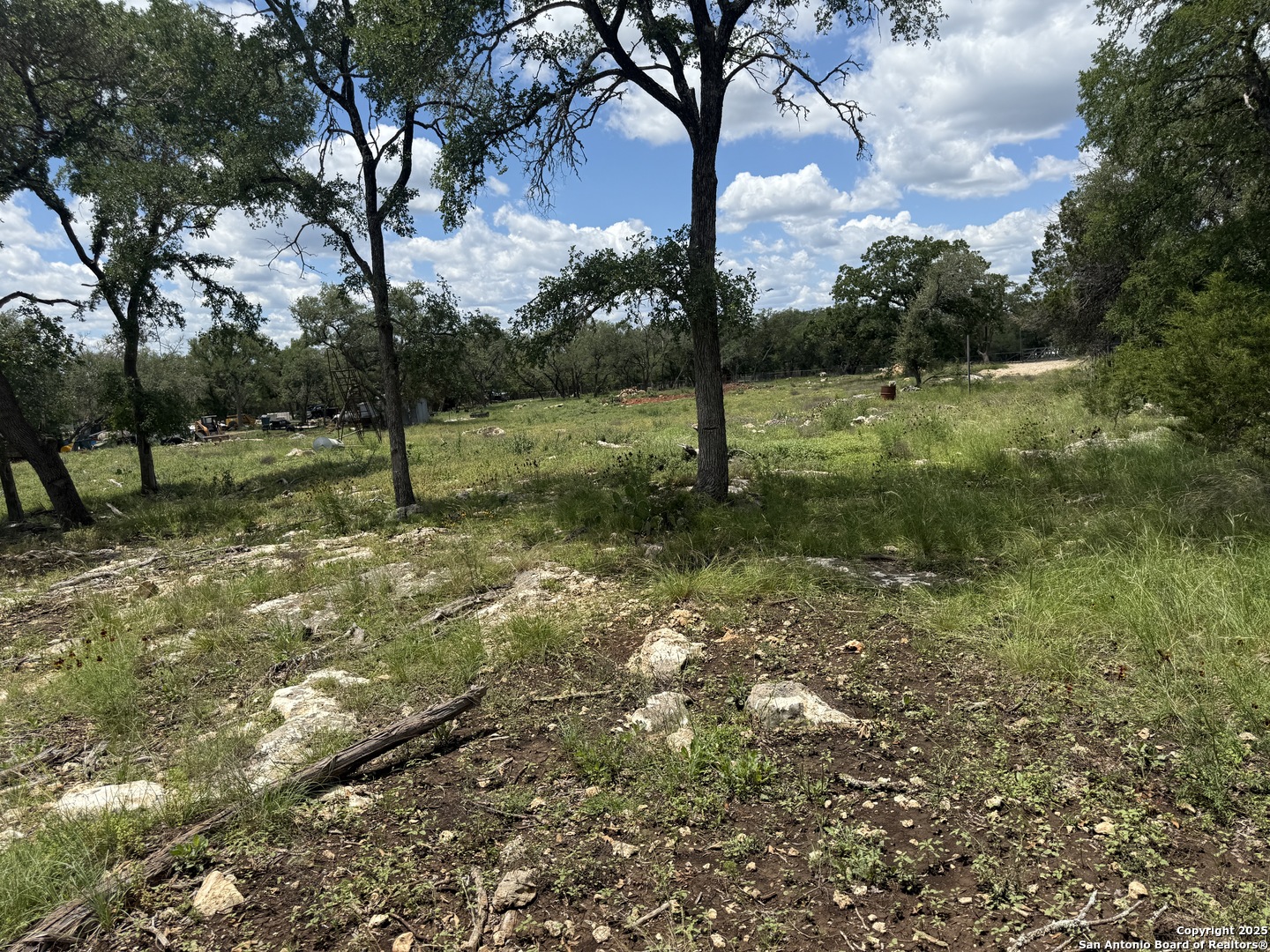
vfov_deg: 56.8
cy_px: 476
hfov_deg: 71.6
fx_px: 881
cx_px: 635
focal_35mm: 24
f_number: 1.78
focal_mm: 6.76
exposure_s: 1/4975
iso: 80
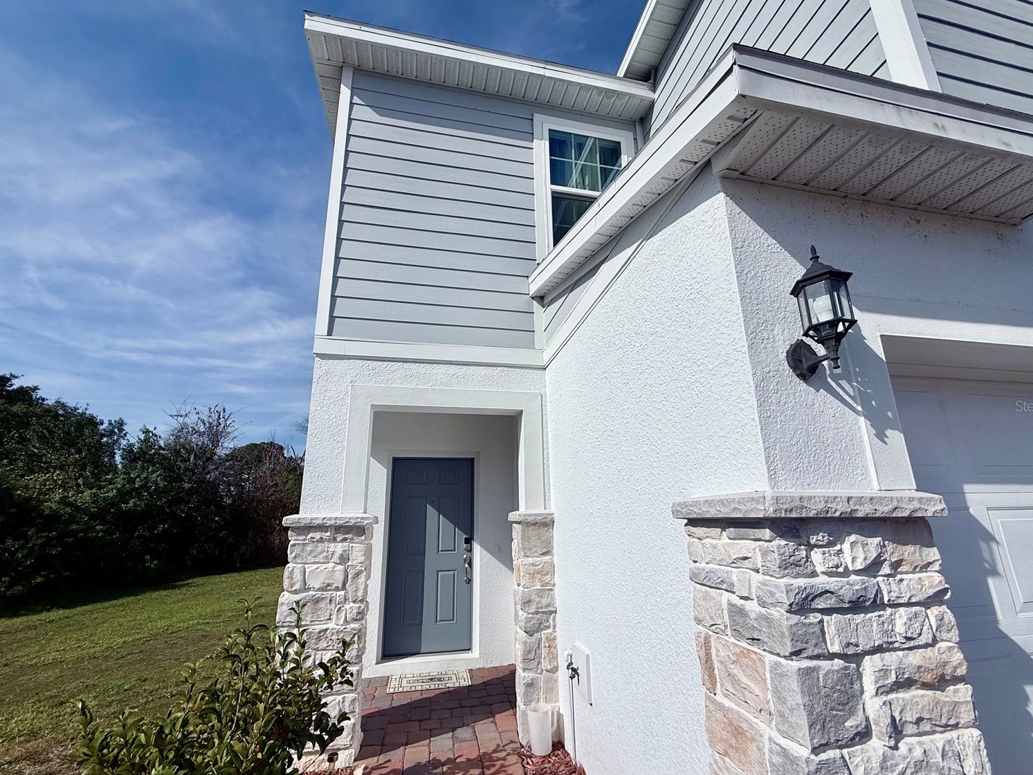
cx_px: 527
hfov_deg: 98.2
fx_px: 448
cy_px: 405
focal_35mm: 15
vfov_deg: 81.7
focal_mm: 2.22
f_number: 2.2
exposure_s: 1/7634
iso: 40
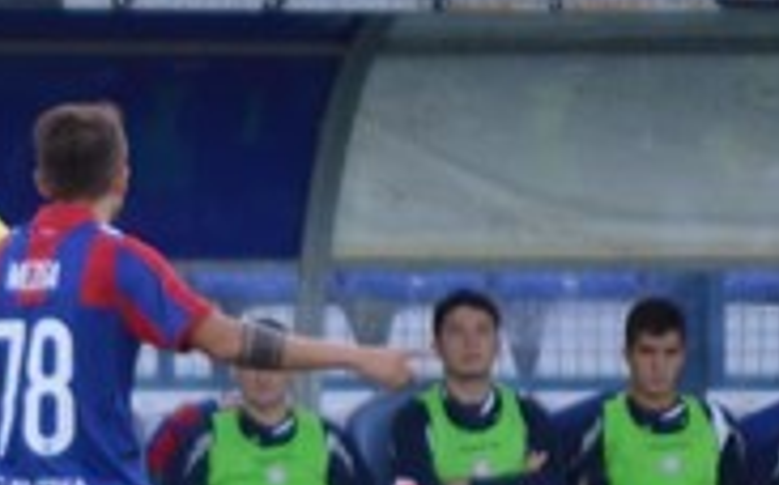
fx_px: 31859
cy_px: 430
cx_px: -498
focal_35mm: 1502
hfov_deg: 1.4
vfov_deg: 0.9
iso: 400
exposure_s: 1/80
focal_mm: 200
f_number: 5.6
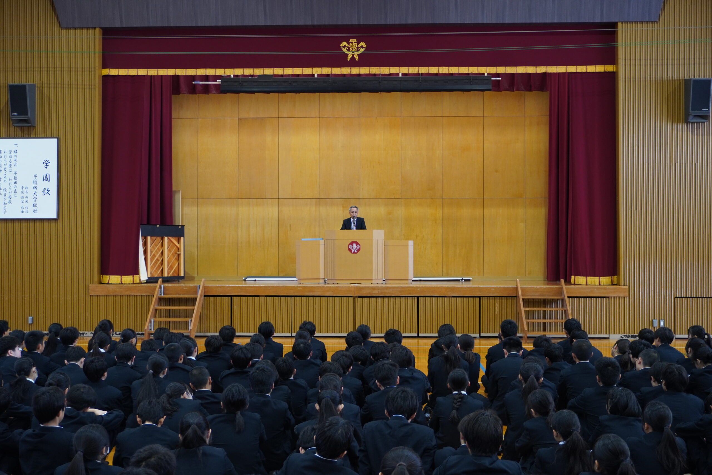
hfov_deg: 46.4
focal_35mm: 42
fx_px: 831
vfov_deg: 31.9
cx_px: 356
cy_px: 238
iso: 640
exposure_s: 1/20
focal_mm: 28
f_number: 4.5
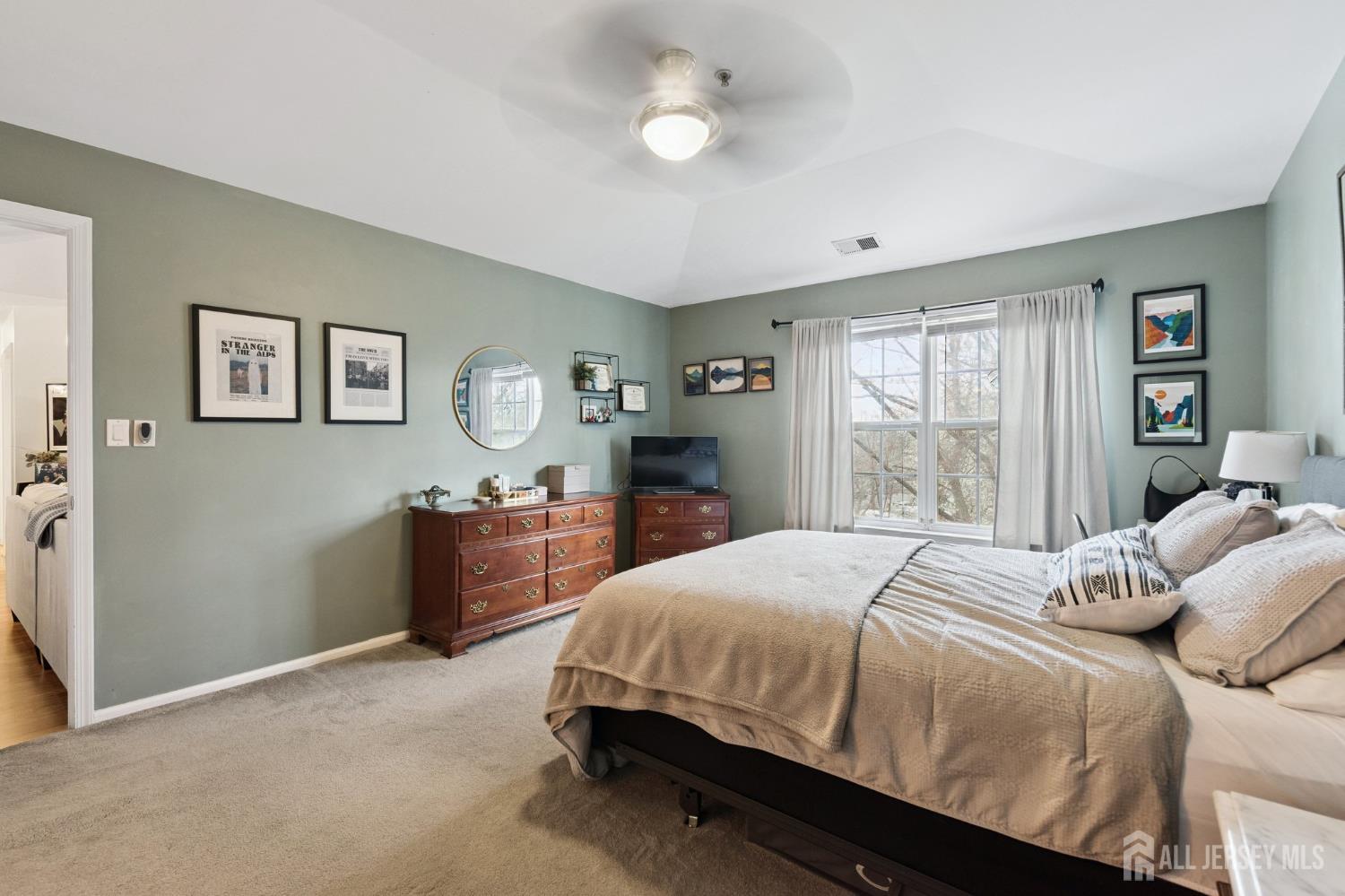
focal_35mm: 15
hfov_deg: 100.4
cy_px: 448
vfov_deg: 77.3
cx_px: 672
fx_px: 560
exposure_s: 1/25
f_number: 7.1
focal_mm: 15
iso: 640
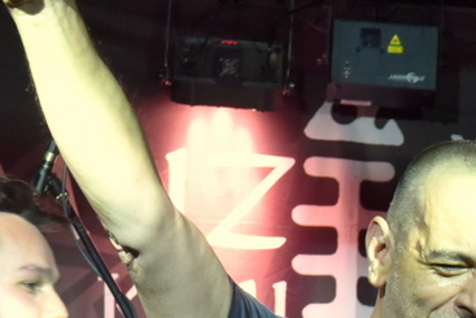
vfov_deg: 6.2
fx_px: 2883
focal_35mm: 218
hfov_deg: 9.1
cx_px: 795
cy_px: 520
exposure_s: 1/100
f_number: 6.3
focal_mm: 50
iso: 2000
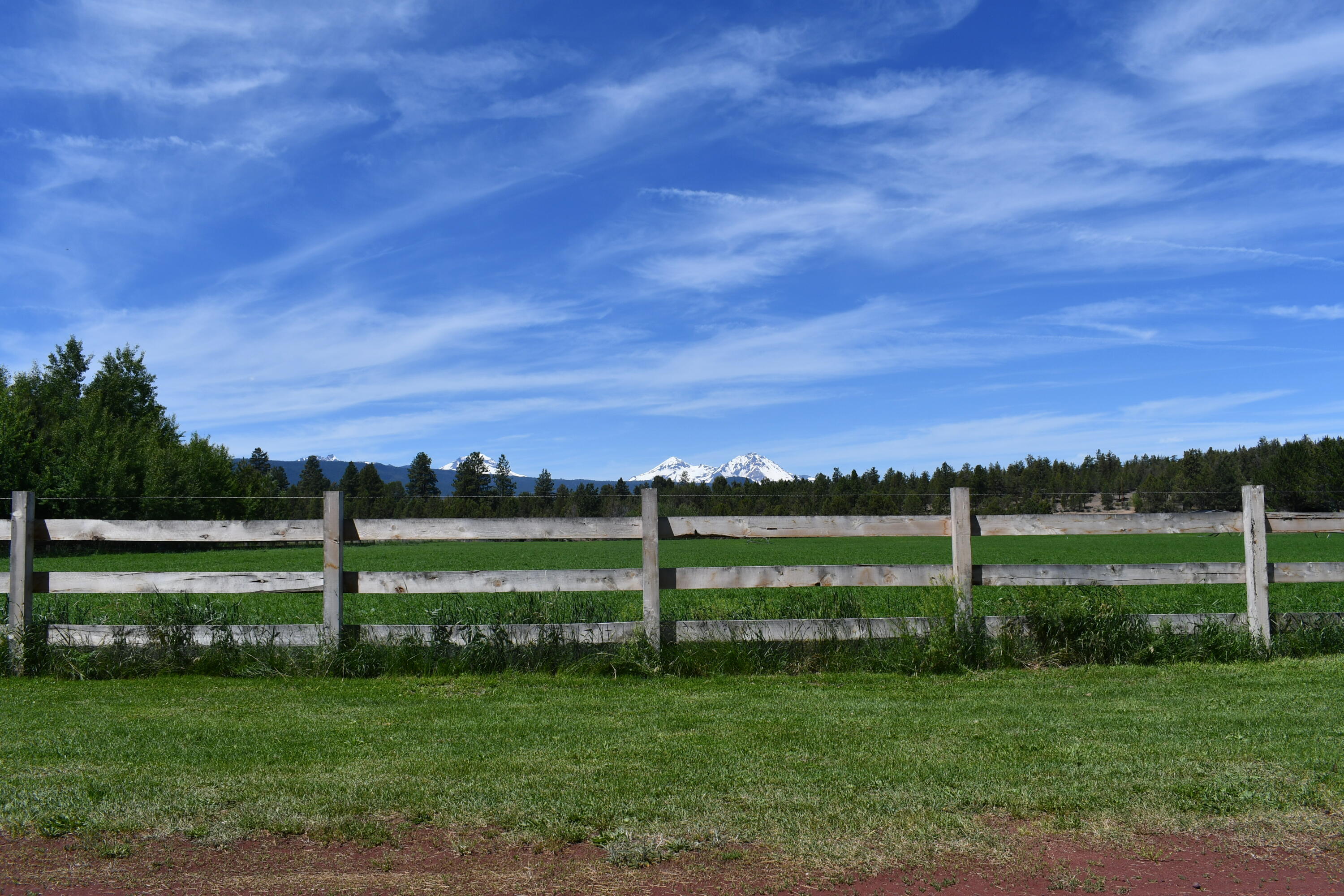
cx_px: 672
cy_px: 448
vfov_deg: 43.6
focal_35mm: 30
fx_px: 1120
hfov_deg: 61.9
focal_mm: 20
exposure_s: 1/400
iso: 100
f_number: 10
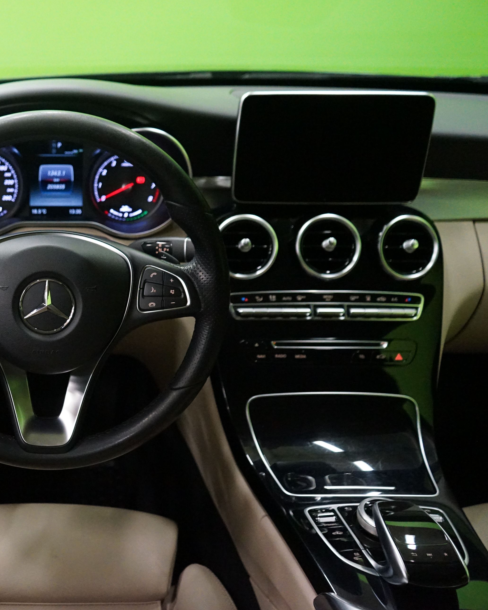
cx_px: 46
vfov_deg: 45.8
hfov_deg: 35.1
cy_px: 308
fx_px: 722
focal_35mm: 40
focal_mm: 28
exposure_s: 1/60
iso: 6400
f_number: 3.5
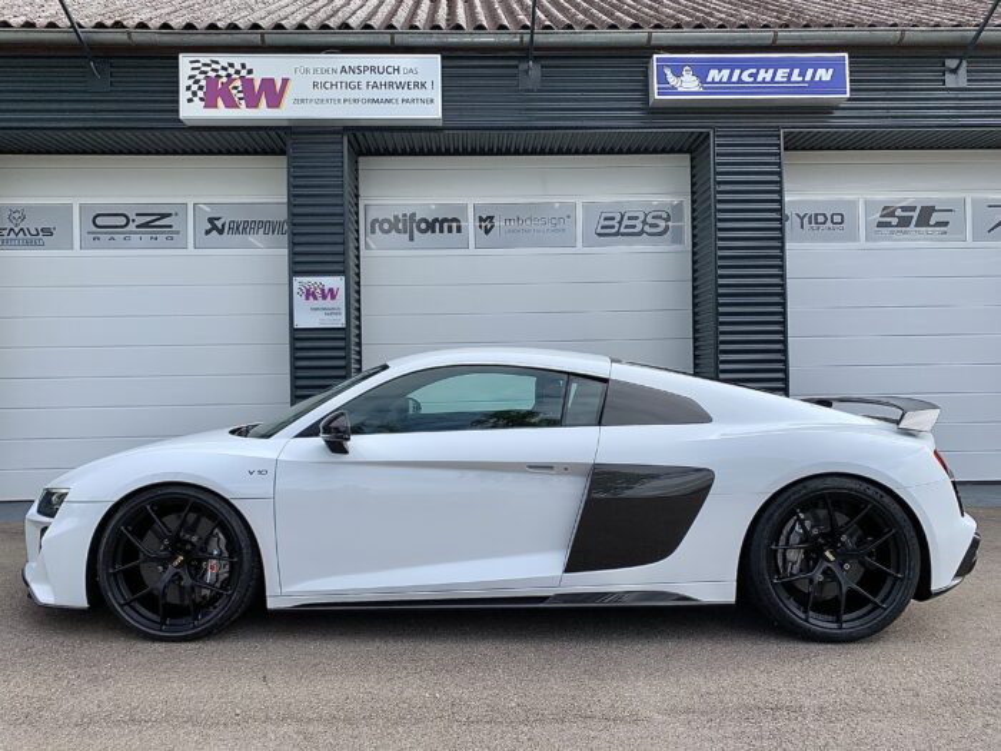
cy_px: 376
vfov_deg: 53.1
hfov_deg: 67.3
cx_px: 500
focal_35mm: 26
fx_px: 752
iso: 25
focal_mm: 4.25
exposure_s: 1/1032
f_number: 1.8
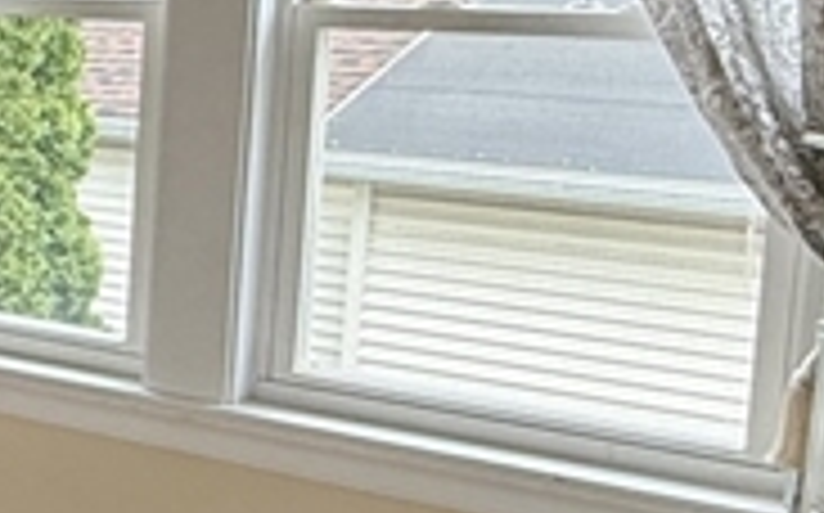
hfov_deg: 19.1
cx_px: -657
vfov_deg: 15.7
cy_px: 189
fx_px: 1862
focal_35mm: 83
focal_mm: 2.22
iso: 80
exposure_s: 1/120
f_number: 2.2
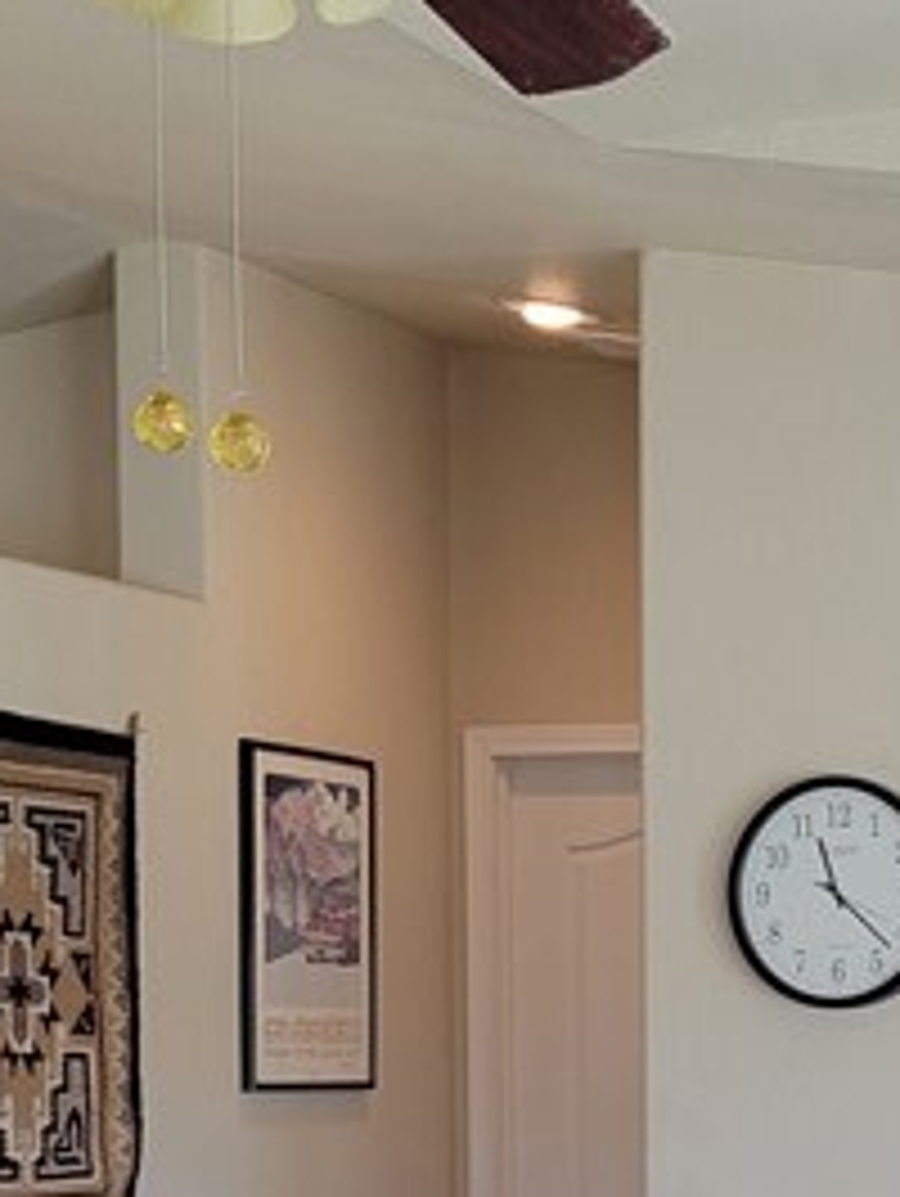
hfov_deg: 14.5
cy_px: 1359
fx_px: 3461
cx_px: 958
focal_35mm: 100
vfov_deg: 18.8
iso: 80
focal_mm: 5.4
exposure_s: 1/120
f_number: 1.8
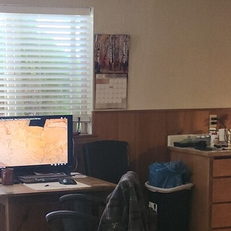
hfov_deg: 20.8
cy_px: 193
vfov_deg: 20.6
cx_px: 68
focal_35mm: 83
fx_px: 627
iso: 200
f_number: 1.8
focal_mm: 5.4
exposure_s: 1/60
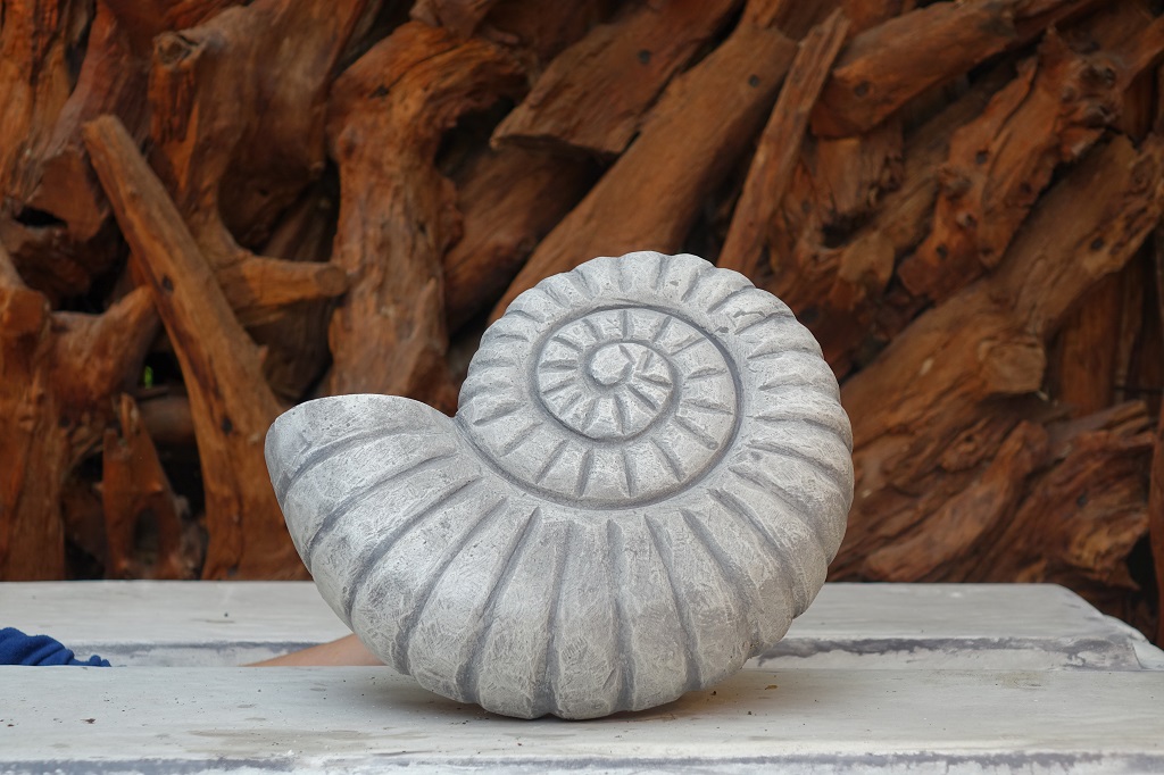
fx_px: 3167
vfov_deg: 14.0
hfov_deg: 20.8
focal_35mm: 98
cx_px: 582
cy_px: 388
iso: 125
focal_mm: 36
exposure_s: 1/100
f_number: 2.8
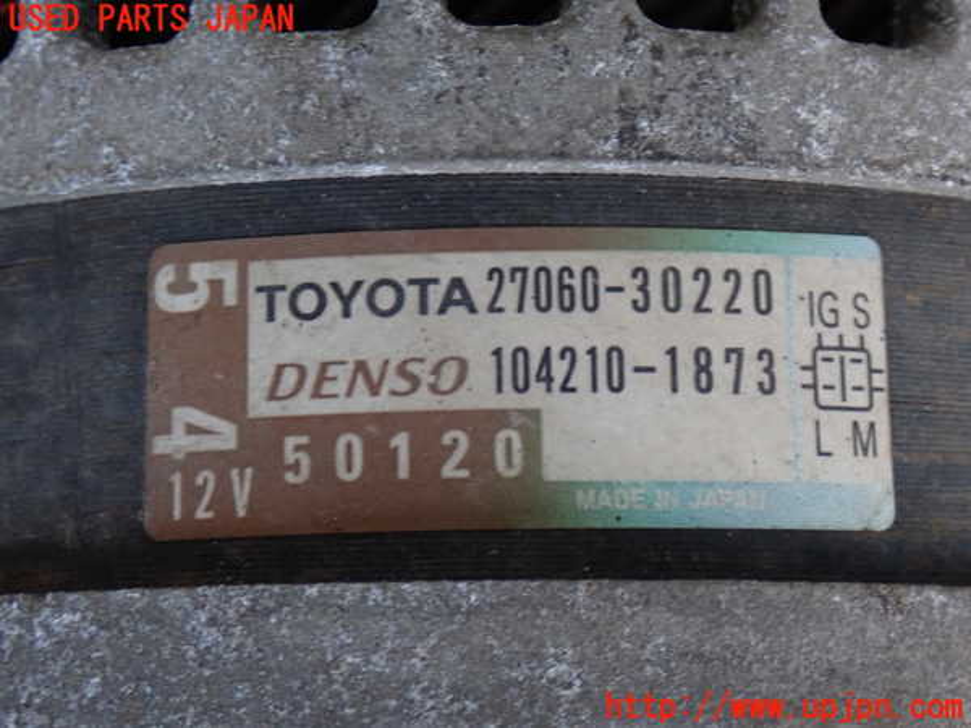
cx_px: 486
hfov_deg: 25.3
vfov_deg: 19.1
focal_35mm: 77
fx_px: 2160
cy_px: 364
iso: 800
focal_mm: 13.65
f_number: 4.1
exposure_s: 1/50
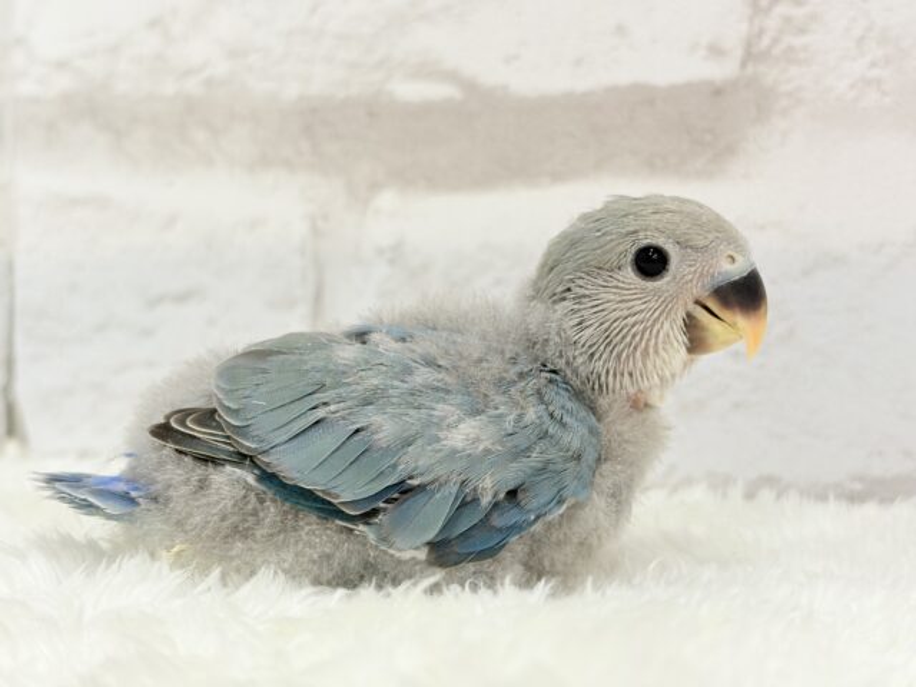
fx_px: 1376
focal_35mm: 52
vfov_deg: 28.0
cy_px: 344
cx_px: 458
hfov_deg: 36.8
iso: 50
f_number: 1.6
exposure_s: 1/50
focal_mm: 5.96
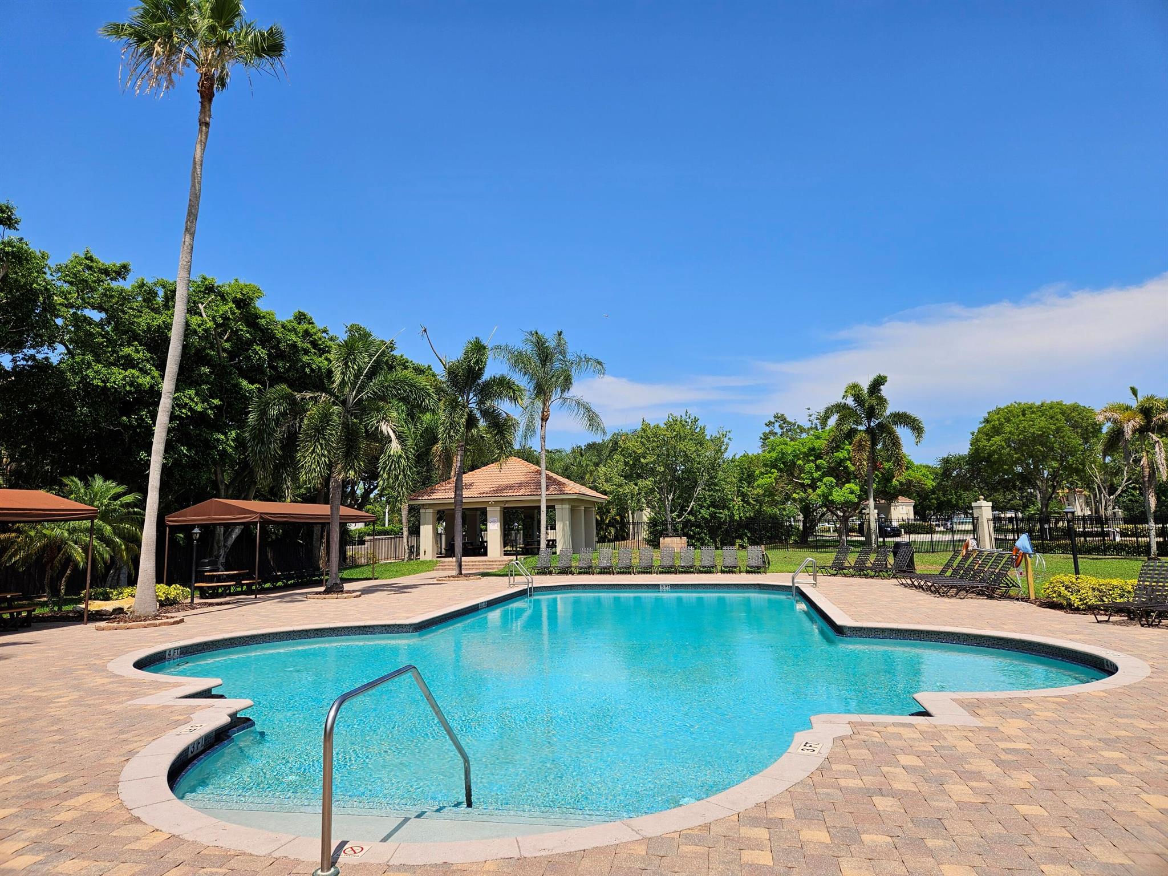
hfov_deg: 73.9
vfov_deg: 58.9
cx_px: 584
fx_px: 776
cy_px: 438
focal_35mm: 23
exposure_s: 1/3143
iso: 25
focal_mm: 5.4
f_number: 1.8
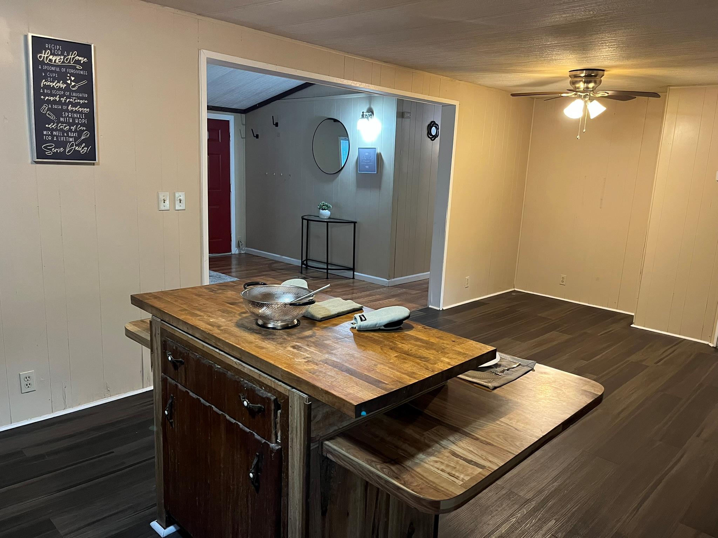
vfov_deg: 53.1
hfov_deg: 67.3
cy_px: 269
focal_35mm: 26
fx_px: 539
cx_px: 359
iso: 400
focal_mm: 5.1
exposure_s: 1/60
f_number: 1.6
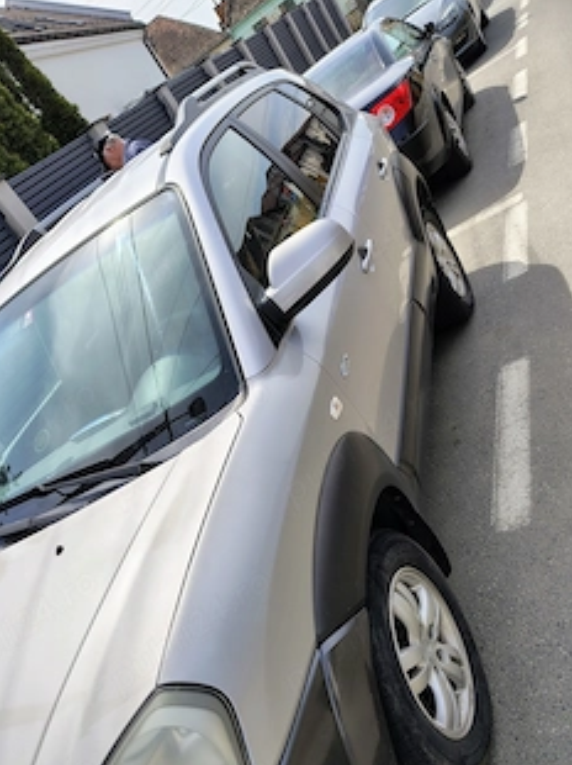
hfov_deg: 45.4
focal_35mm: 31
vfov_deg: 57.6
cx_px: 276
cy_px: 484
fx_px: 684
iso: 100
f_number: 1.8
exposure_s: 1/1141
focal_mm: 5.56
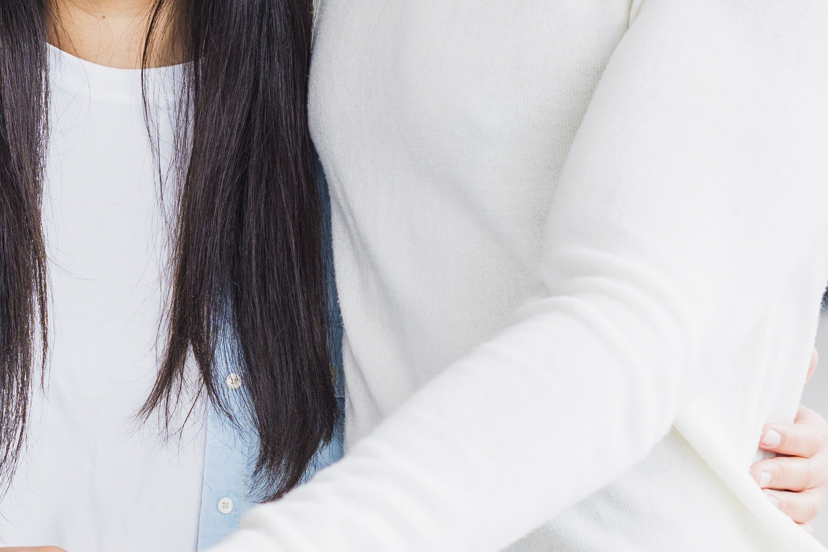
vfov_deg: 7.8
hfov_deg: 11.6
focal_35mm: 176
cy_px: 167
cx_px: 73
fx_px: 4049
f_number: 3.2
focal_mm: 50
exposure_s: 1/160
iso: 320
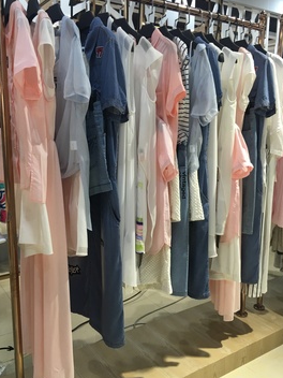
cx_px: 140
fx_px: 360
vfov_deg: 55.3
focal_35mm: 33
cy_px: 195
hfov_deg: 42.9
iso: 32
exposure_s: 1/17
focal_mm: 4.15
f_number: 2.2
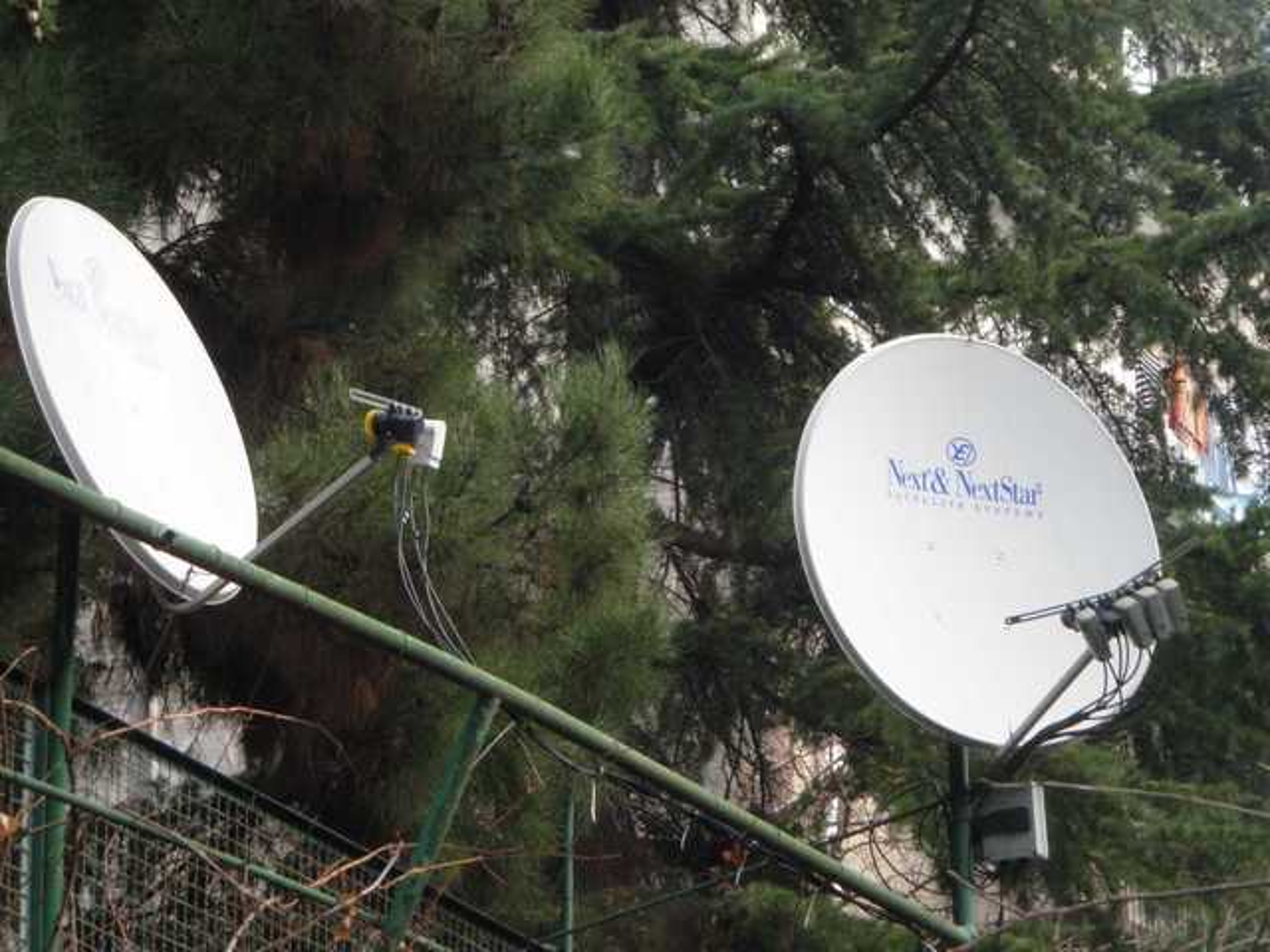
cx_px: 635
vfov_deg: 11.4
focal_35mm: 130
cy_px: 476
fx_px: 4769
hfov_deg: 15.2
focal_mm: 23.5
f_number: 6.5
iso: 320
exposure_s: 1/125
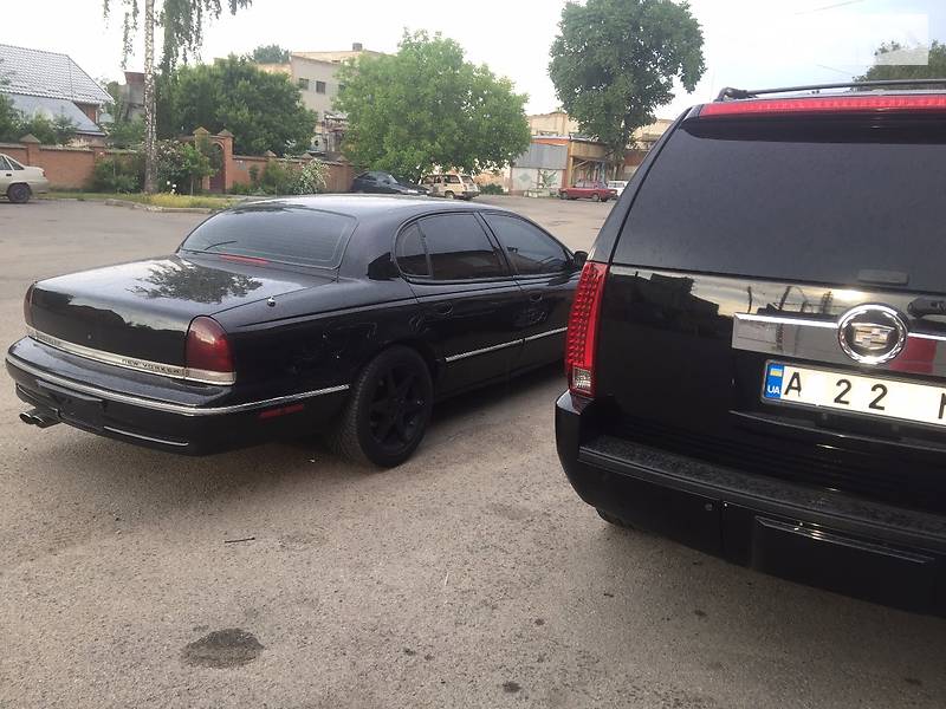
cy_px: 354
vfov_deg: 48.2
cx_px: 473
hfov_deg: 61.7
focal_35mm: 29
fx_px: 793
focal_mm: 4.2
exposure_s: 1/100
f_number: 2.2
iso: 32
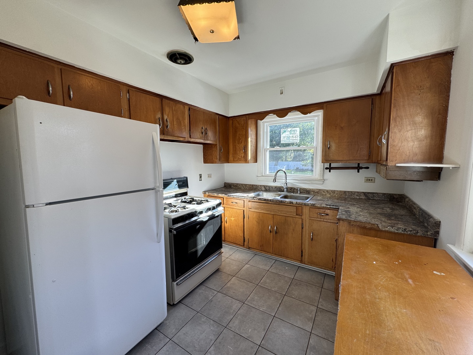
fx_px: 191
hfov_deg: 102.1
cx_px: 236
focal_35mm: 14
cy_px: 178
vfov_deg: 85.7
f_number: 2.2
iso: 64
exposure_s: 1/120
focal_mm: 2.22
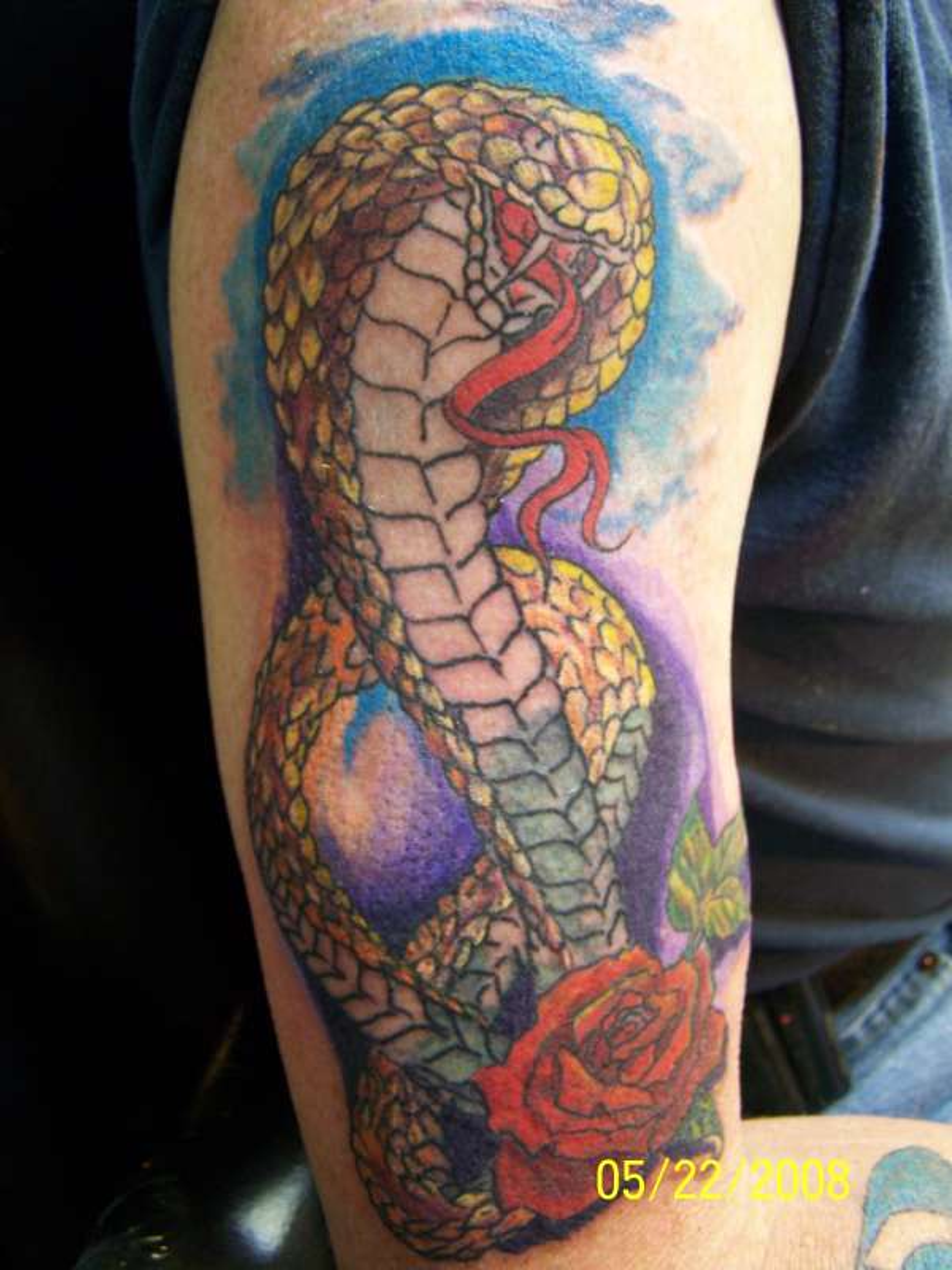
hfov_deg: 37.7
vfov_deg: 49.0
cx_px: 476
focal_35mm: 38
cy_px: 635
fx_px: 1393
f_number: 2.8
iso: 160
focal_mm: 6.3
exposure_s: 1/13
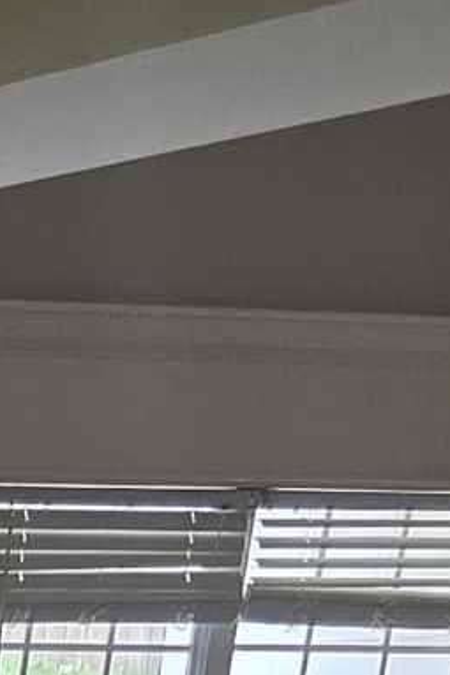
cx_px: -1472
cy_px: 2014
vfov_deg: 8.8
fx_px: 3603
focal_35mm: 192
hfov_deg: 5.9
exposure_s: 1/120
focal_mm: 6.3
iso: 160
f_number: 1.7
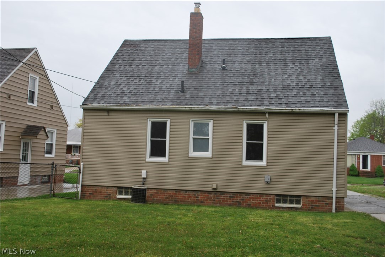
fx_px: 417
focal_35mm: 39
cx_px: 192
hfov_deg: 49.5
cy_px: 128
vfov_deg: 34.3
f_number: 5.6
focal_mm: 26
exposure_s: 1/125
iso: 180
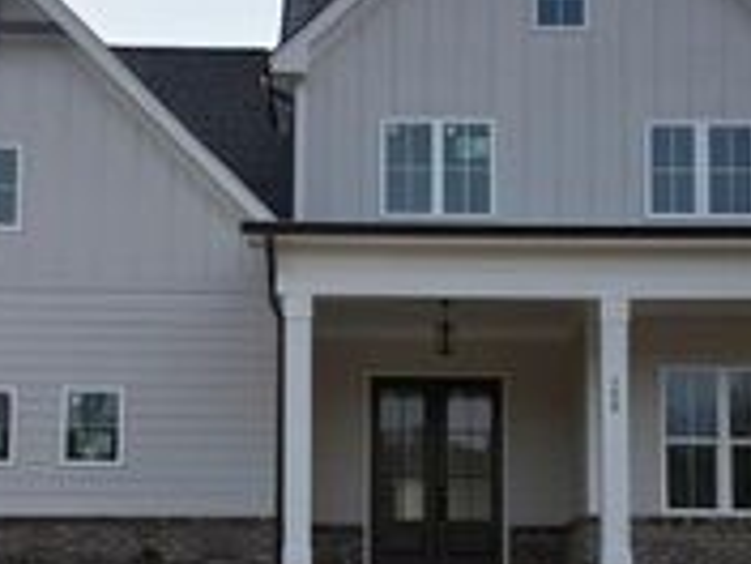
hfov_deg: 23.0
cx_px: 388
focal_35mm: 85
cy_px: 365
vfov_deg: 17.3
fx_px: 1844
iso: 80
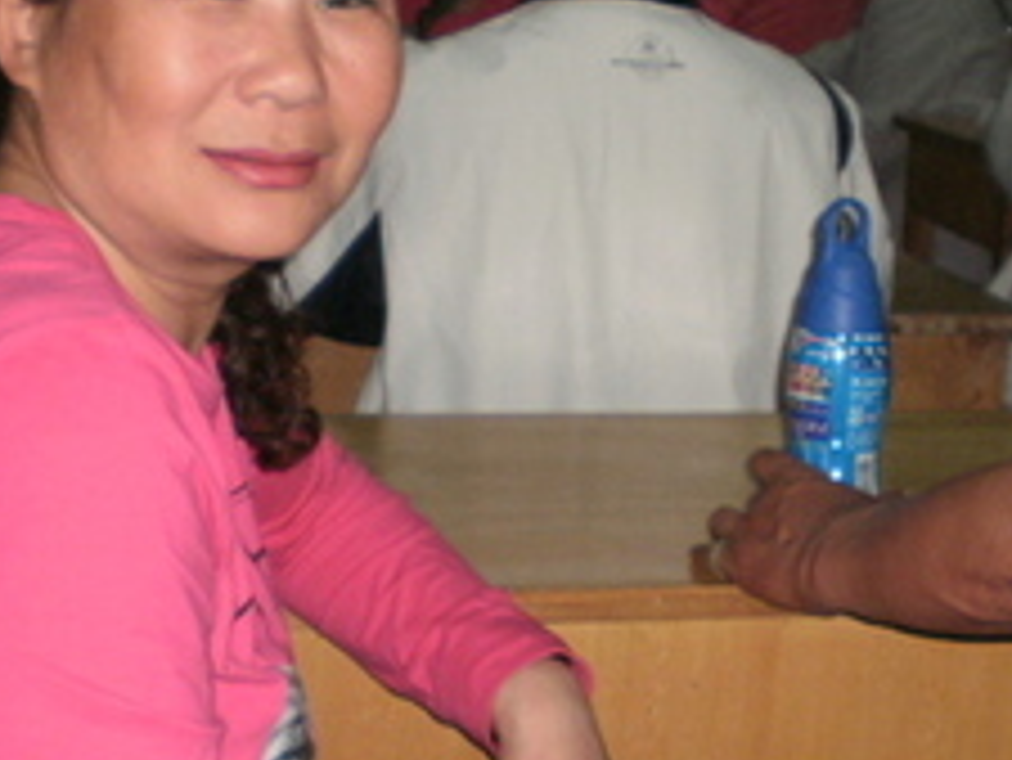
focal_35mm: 96
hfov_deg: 20.3
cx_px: 711
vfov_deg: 15.4
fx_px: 2808
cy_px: 477
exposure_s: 1/30
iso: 125
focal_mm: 6.3
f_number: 3.1
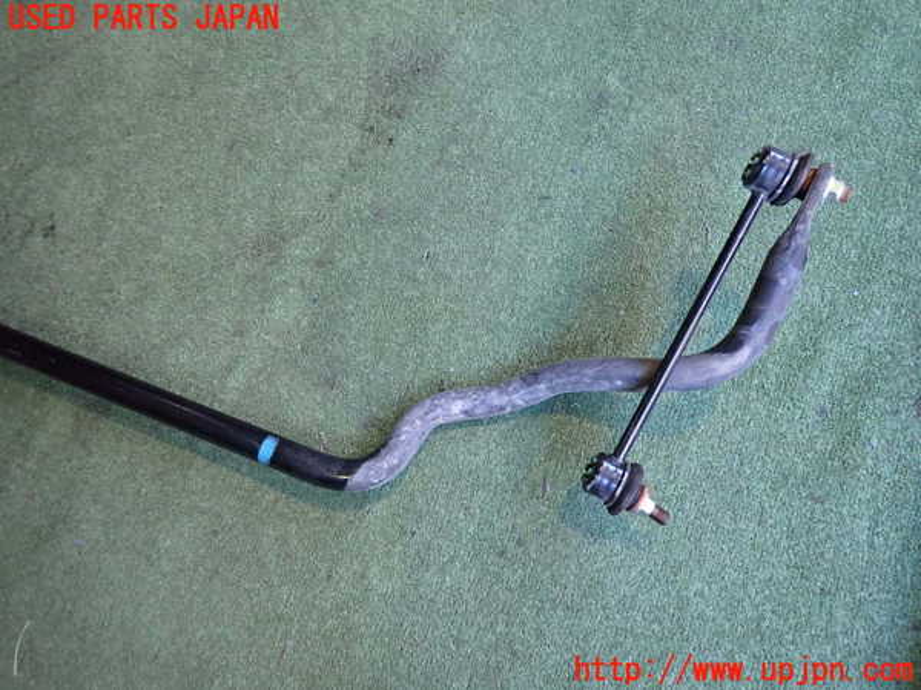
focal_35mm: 25
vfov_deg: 54.9
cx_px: 460
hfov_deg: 69.4
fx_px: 665
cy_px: 345
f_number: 2
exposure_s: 1/100
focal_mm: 4.5
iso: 500
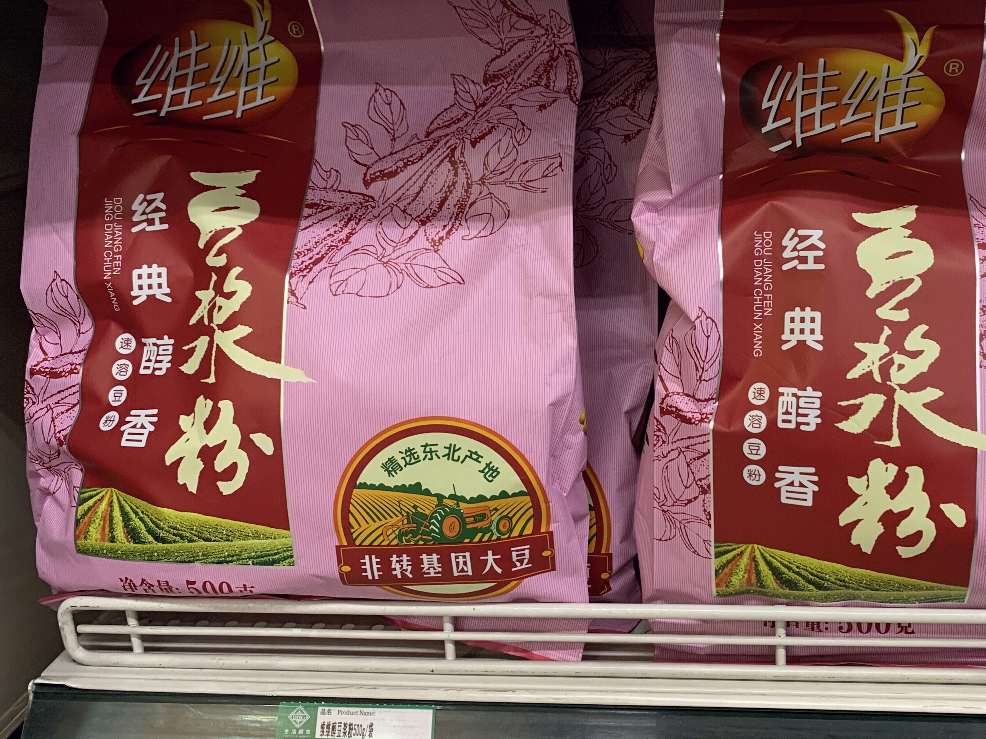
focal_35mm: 38
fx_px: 1082
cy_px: 281
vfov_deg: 37.5
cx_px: 664
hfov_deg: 48.1
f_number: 1.8
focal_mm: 4.25
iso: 100
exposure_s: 1/50
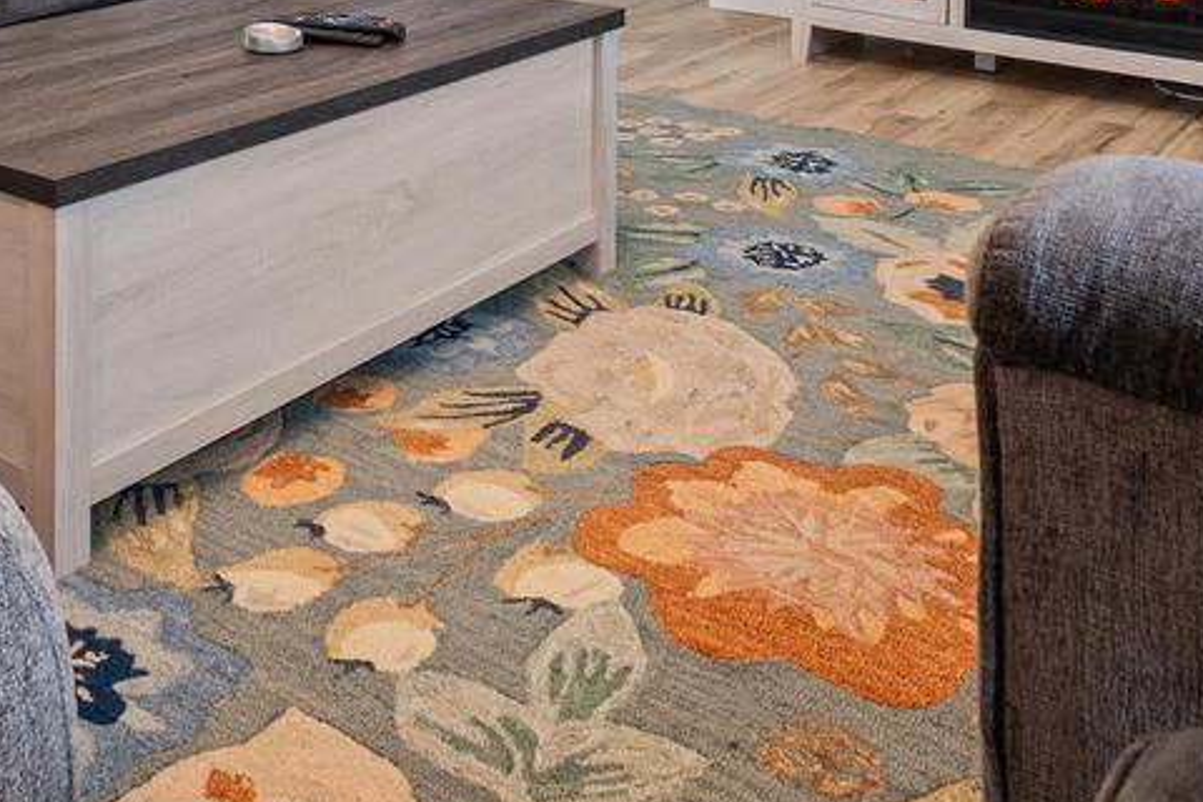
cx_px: 434
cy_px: -293
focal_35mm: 45
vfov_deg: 25.0
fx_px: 1504
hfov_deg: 43.2
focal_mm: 10
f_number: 6.3
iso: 200
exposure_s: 1.3
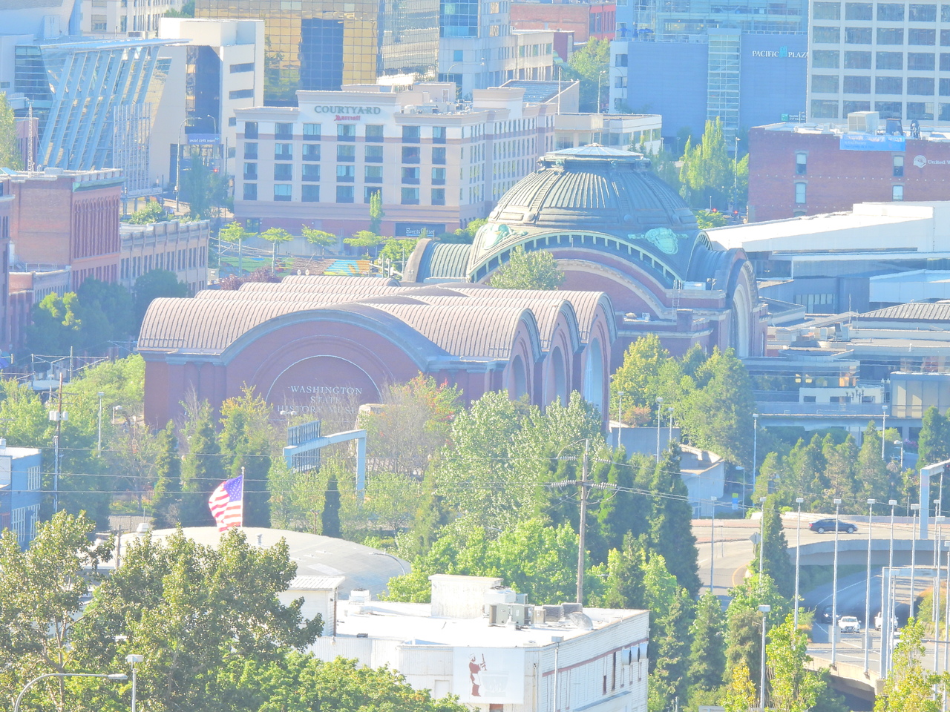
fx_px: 15094
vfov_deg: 2.7
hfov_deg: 3.6
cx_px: 475
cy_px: 356
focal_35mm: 550
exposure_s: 1/50
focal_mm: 98.1
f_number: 8
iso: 100
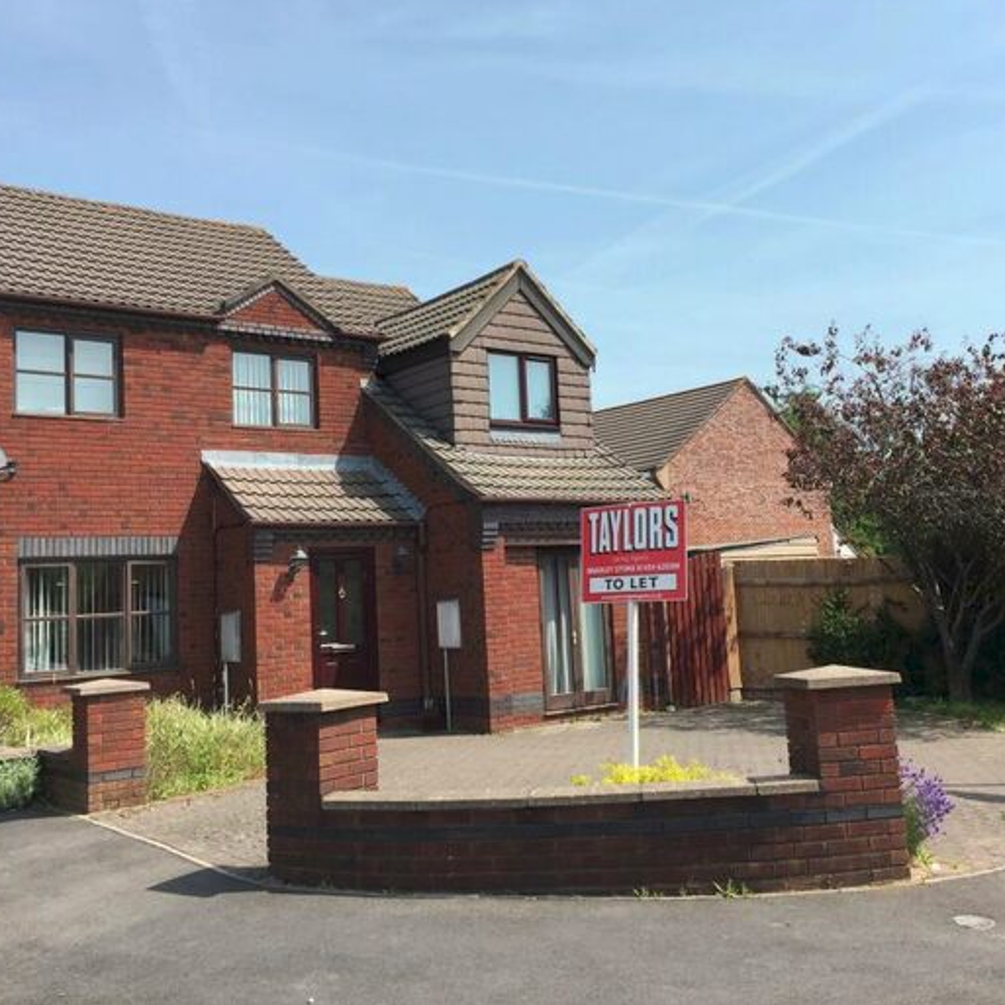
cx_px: 598
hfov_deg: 47.0
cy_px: 495
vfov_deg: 47.2
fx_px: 1150
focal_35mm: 35
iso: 32
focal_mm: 4.15
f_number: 2.2
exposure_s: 1/1647
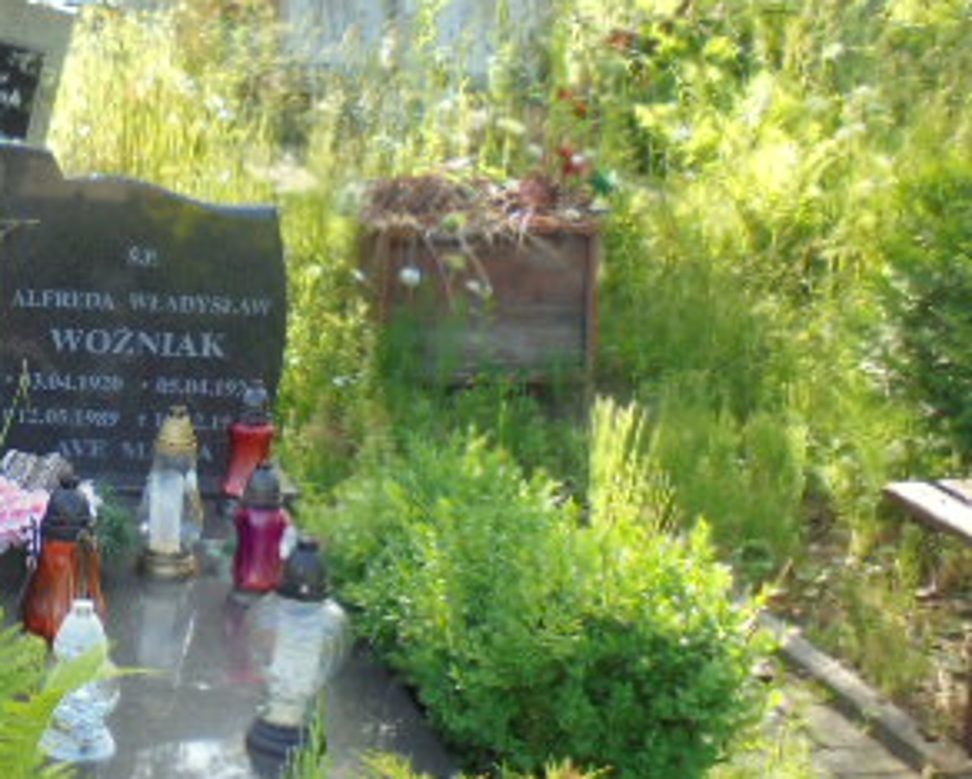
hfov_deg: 28.5
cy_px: 370
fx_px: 1785
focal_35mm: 62
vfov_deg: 24.6
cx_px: -13
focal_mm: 5.3
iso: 100
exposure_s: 1/125
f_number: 3.7
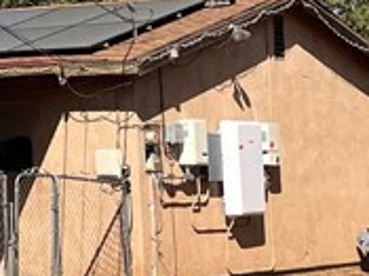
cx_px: -257
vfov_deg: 9.6
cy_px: -48
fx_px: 1619
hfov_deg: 12.1
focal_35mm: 152
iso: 32
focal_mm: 4.2
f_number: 1.6
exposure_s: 1/4132
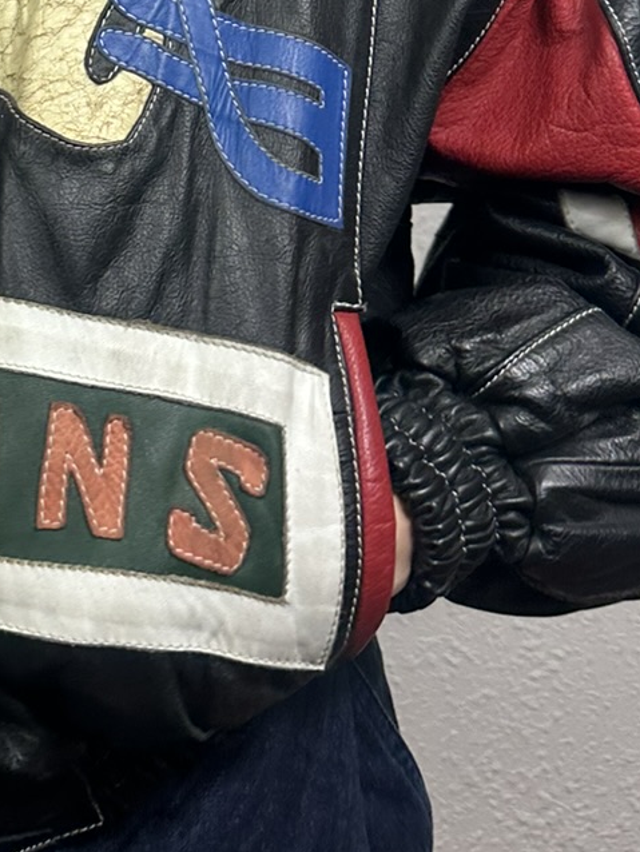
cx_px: -4
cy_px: -160
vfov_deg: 23.3
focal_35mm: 77
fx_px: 1897
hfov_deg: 18.6
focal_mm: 6.86
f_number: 1.78
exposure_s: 1/100
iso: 80
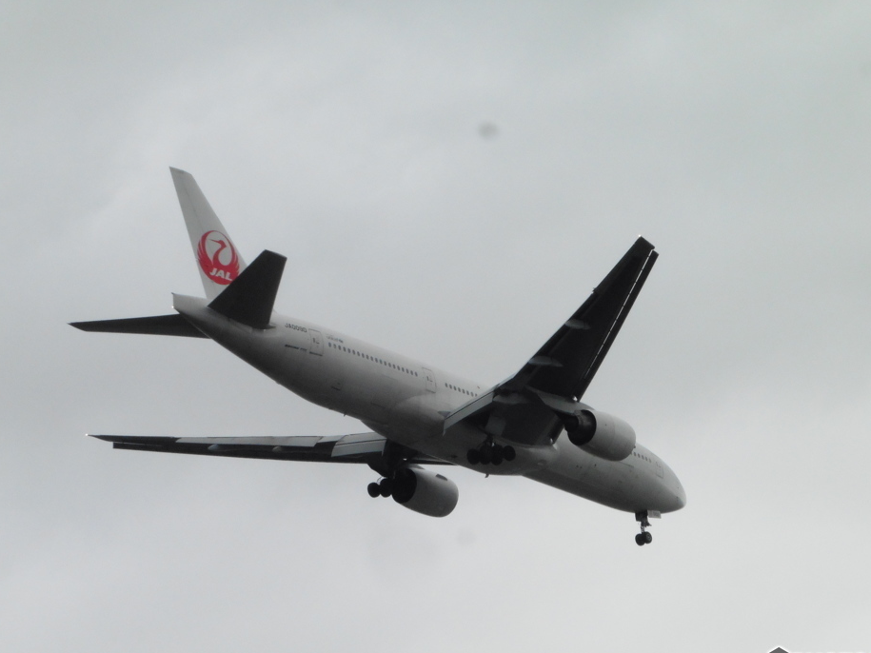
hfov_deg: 10.0
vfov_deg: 7.5
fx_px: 4956
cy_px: 325
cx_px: 446
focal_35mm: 197
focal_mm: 31.3
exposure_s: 1/1000
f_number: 6.3
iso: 400
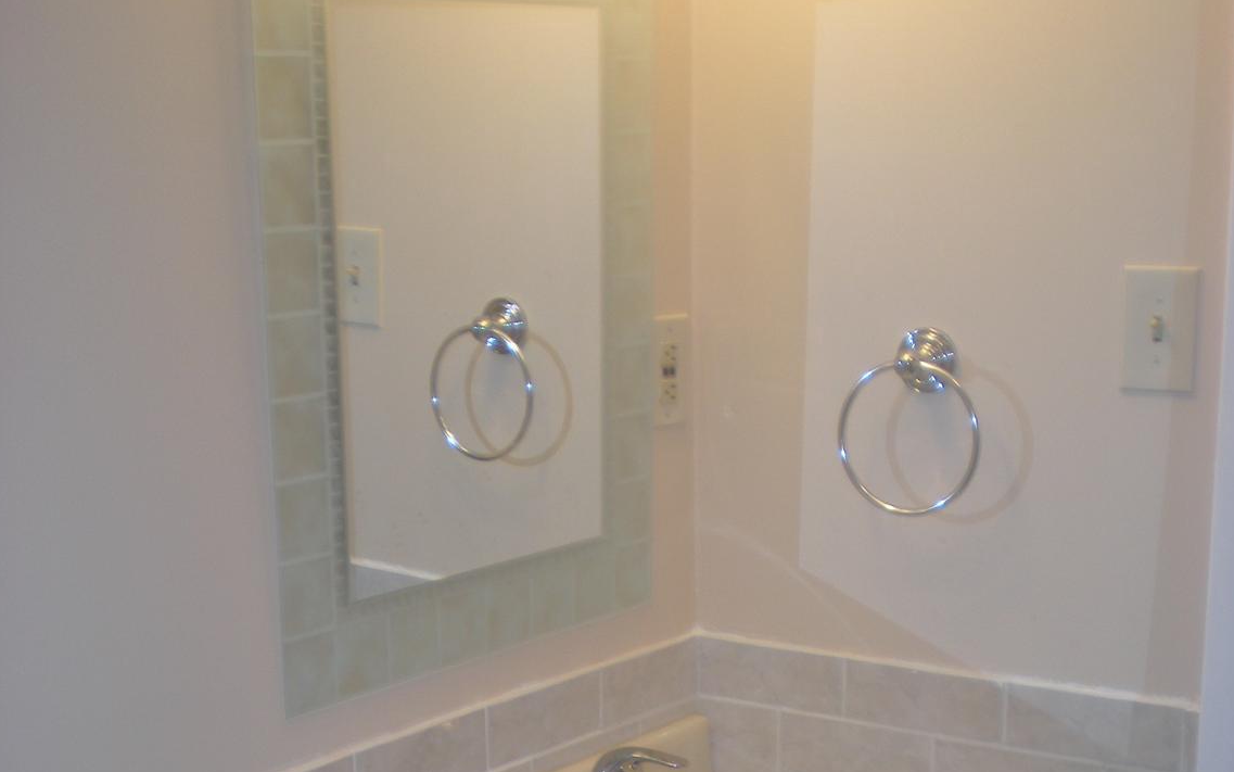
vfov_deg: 20.0
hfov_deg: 32.5
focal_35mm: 63
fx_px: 2119
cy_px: 761
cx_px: 615
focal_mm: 7.4
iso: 64
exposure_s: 1/33
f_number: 3.5
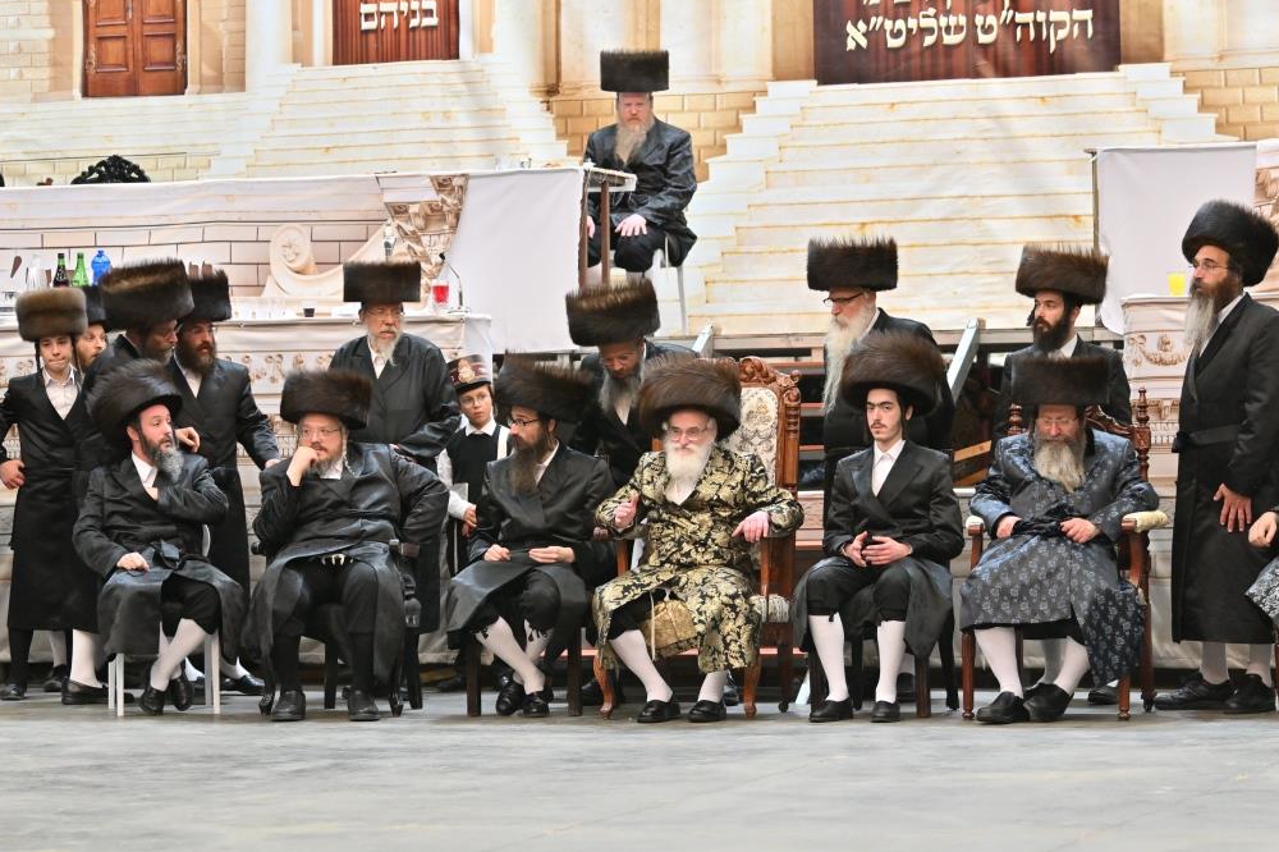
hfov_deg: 16.3
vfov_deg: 10.9
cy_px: 426
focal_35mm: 126
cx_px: 645
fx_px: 4475
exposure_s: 1/250
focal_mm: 82
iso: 640
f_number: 2.8
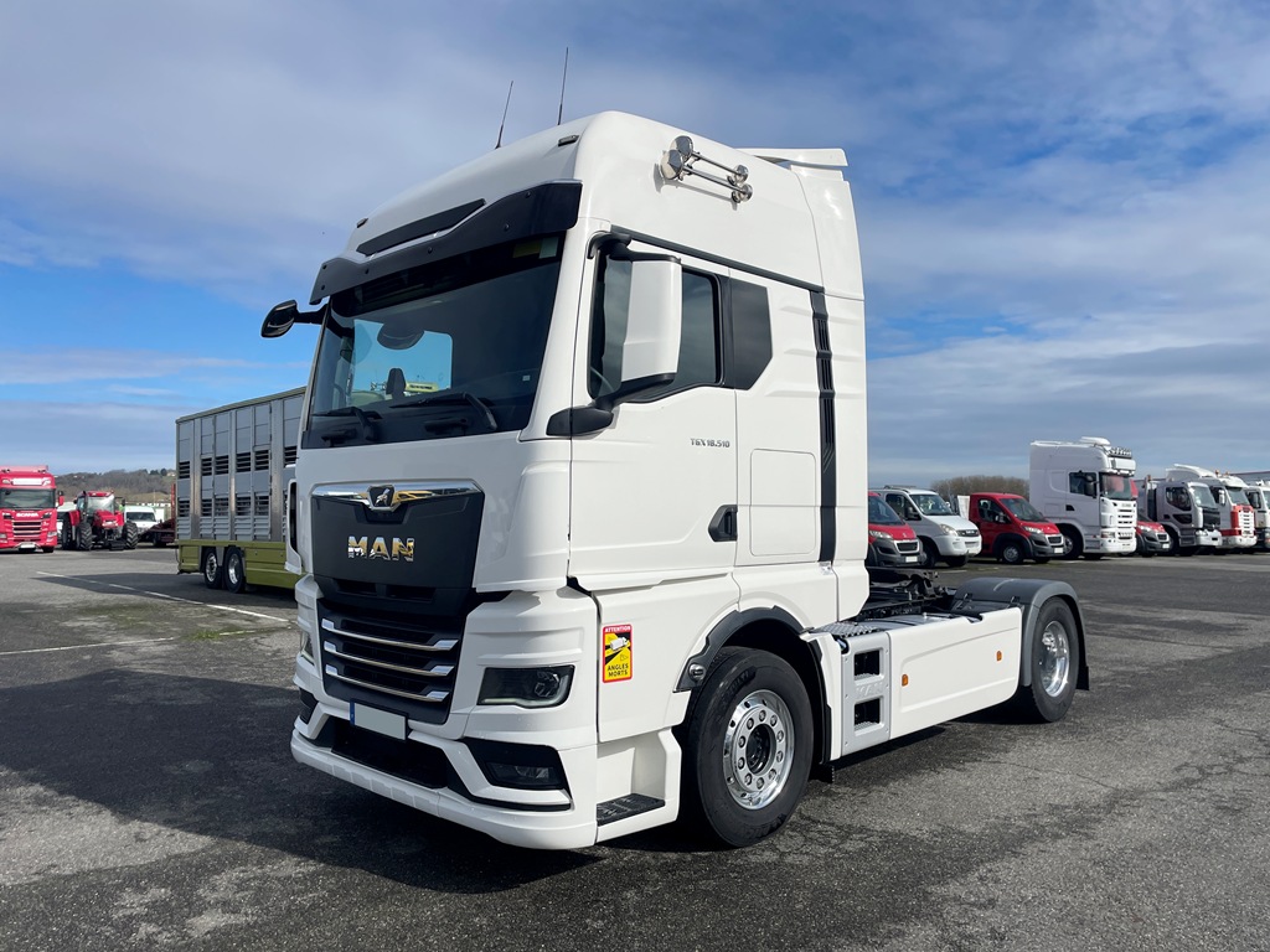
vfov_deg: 53.1
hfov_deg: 67.3
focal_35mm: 26
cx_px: 635
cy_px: 476
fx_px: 954
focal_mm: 4.2
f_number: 1.6
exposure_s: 1/9091
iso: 32
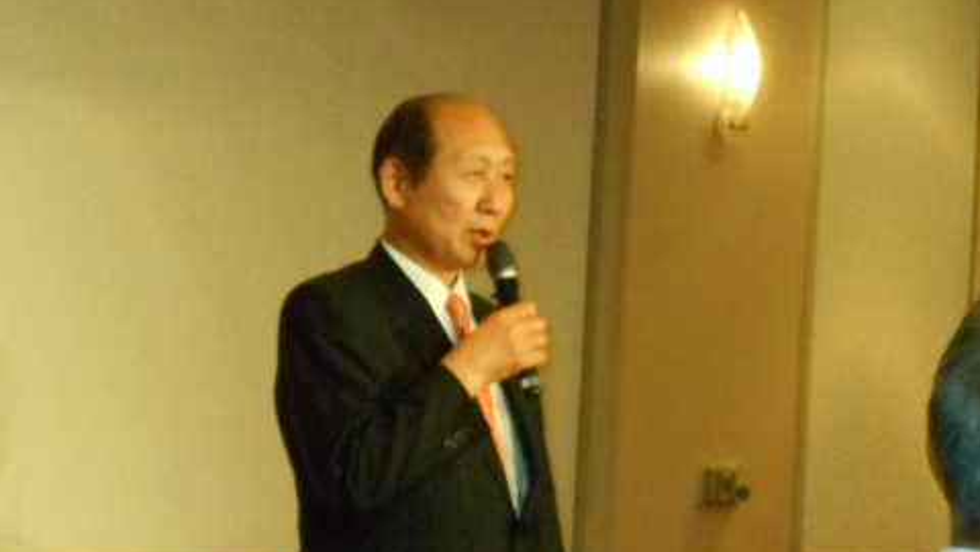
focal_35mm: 189
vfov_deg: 6.4
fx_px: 4911
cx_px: 474
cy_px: 251
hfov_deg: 11.4
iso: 1600
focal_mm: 23
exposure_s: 1/60
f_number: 6.5
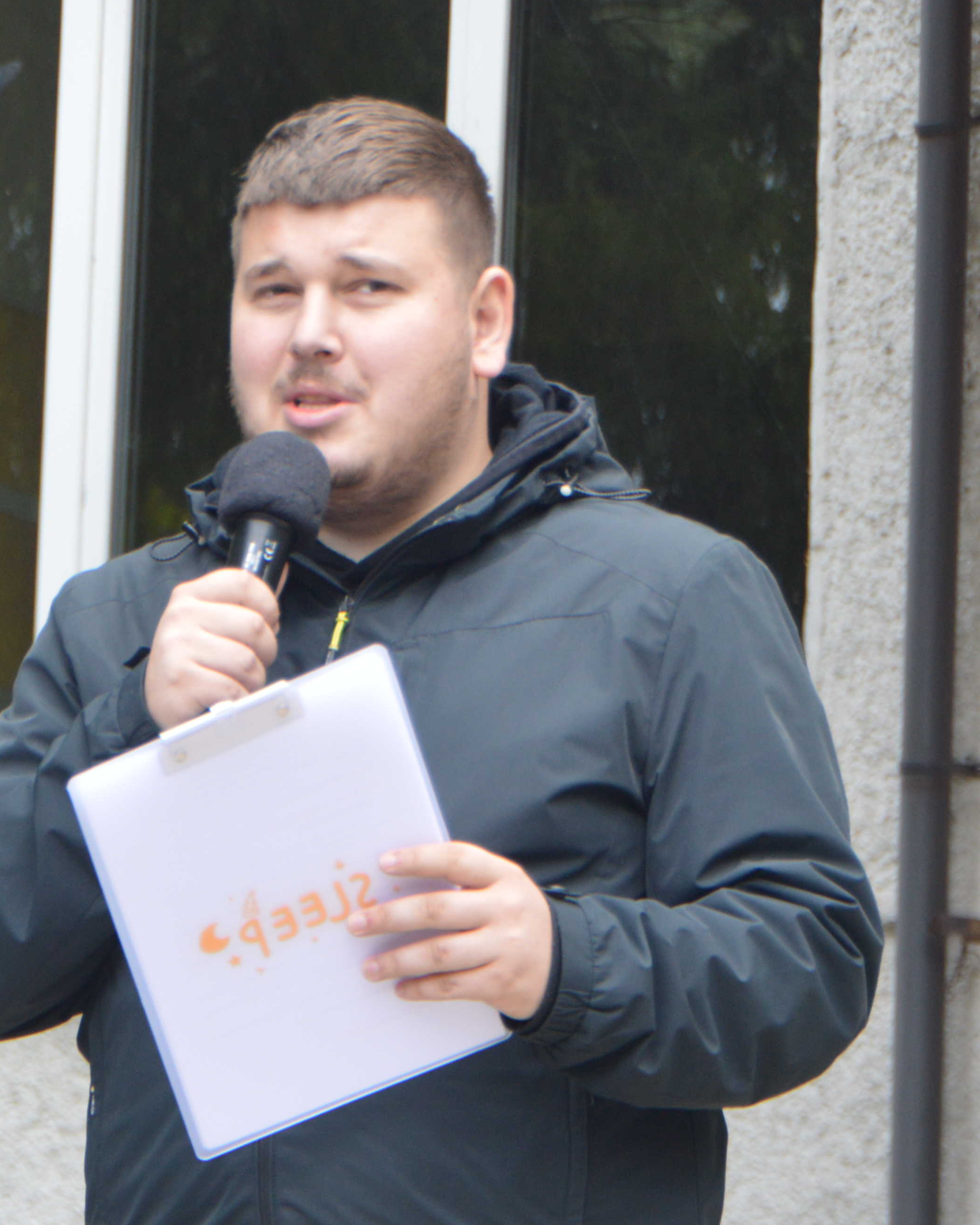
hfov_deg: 6.0
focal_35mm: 259
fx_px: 9391
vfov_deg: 7.5
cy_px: 606
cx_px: 156
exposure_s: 1/125
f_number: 5.6
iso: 400
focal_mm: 80
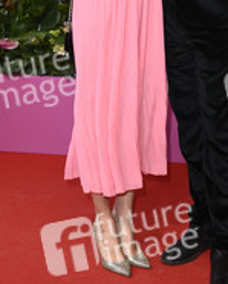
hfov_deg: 13.9
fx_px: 936
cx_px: 164
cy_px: 11
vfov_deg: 17.0
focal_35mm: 111
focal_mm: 55
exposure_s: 1/250
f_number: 5.6
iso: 500
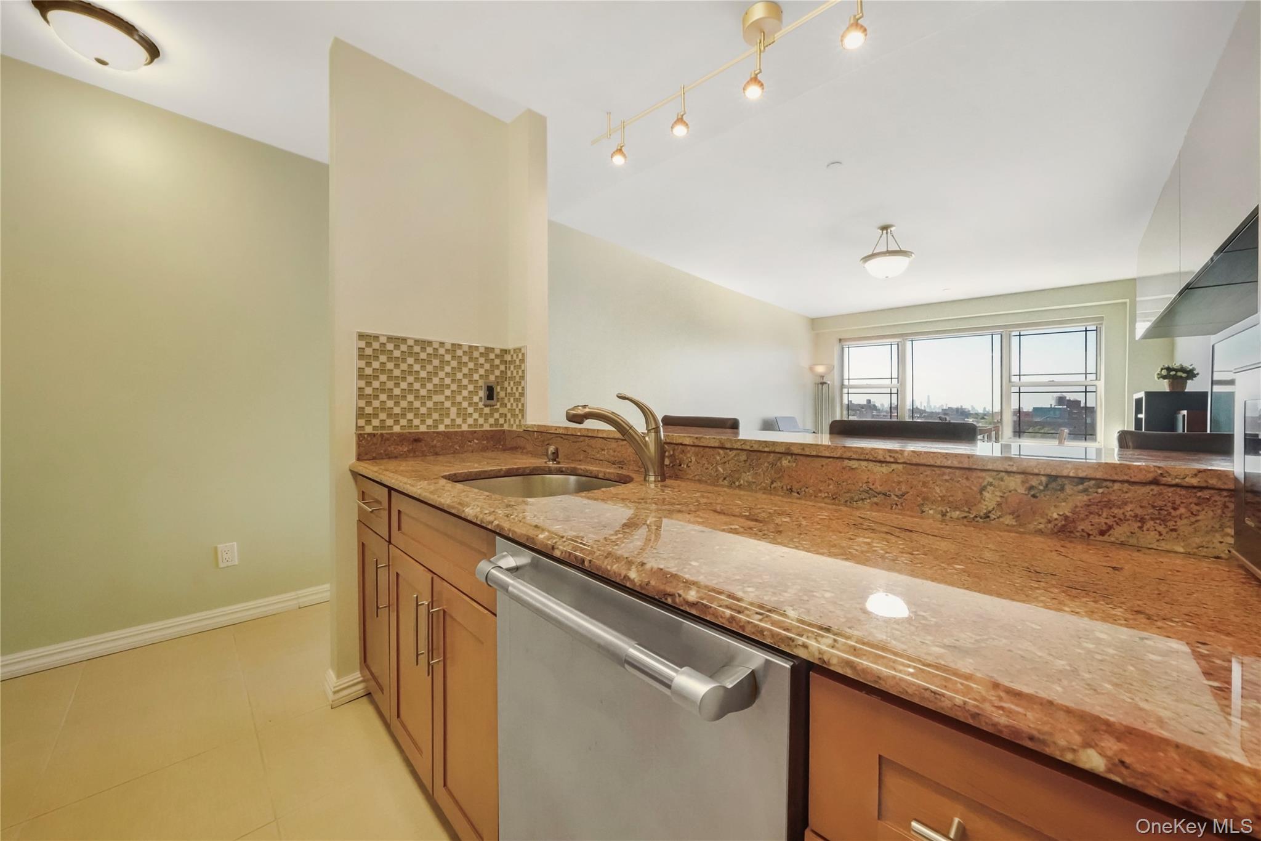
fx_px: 420
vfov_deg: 90.0
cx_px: 630
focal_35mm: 12
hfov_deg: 112.6
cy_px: 420
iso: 32000
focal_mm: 12
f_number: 11
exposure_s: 1/8000
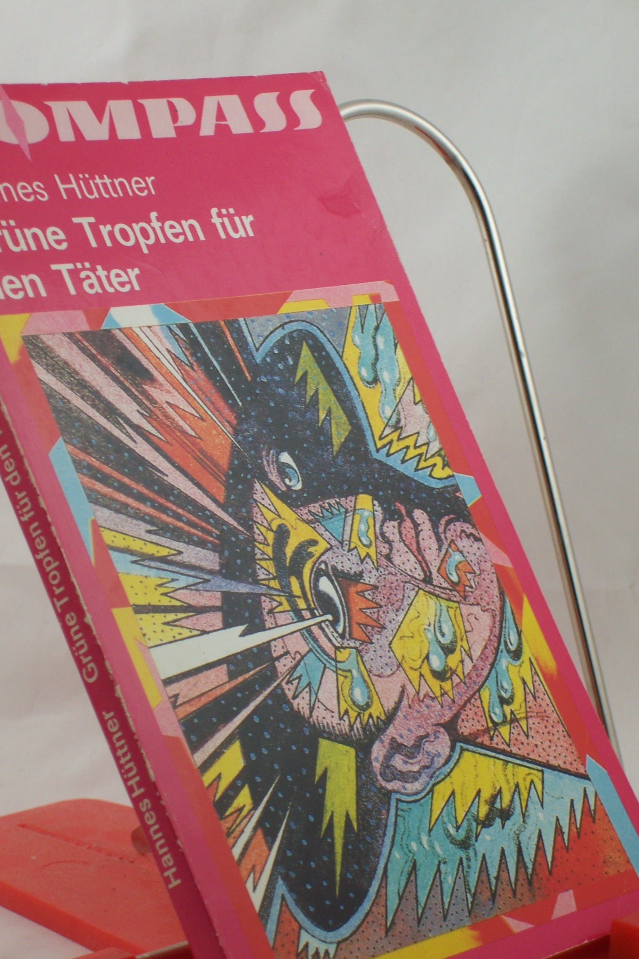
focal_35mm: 107
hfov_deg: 12.8
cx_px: 295
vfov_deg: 19.1
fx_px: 2849
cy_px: 483
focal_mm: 16.8
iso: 100
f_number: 4.6
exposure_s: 1/100
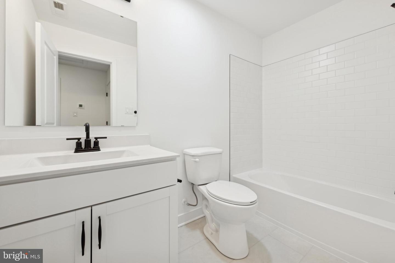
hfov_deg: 104.3
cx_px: 198
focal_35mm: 14
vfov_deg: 81.2
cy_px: 132
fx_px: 154
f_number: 8
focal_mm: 14
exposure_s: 1/8
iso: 64
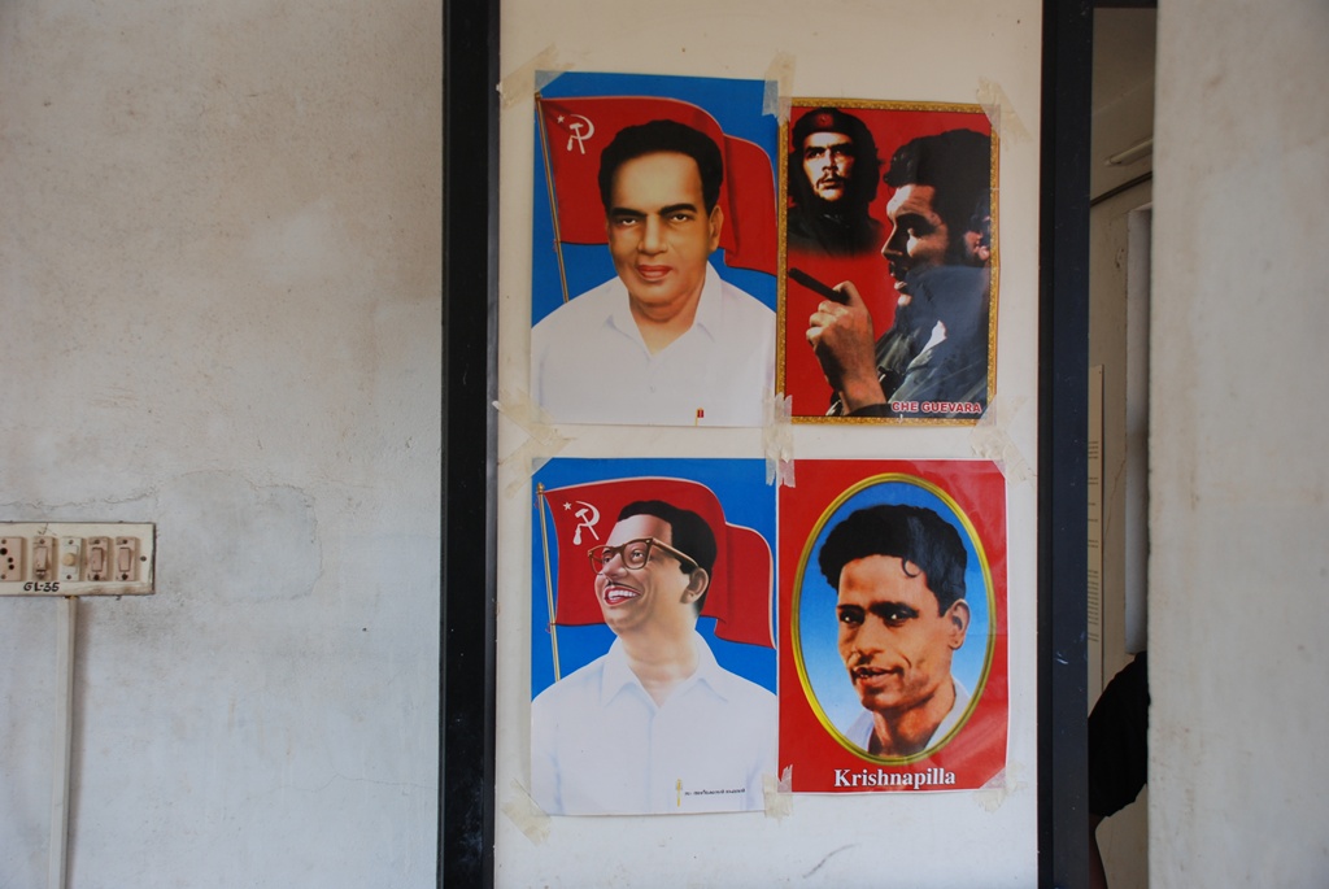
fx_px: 1552
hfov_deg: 46.4
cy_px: 444
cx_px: 664
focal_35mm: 42
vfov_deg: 32.0
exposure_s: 1/60
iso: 200
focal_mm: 28
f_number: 4
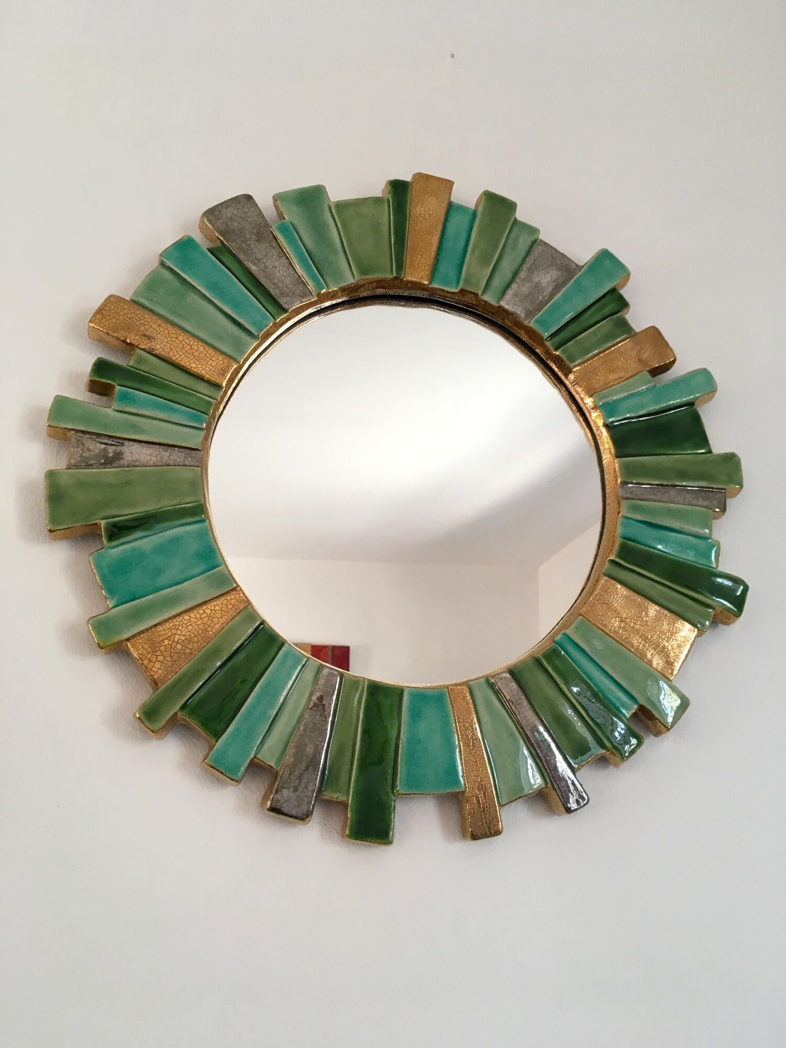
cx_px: 393
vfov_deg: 61.7
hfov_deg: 48.2
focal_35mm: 29
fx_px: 878
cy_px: 524
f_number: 2.2
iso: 40
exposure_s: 1/33
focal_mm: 4.15
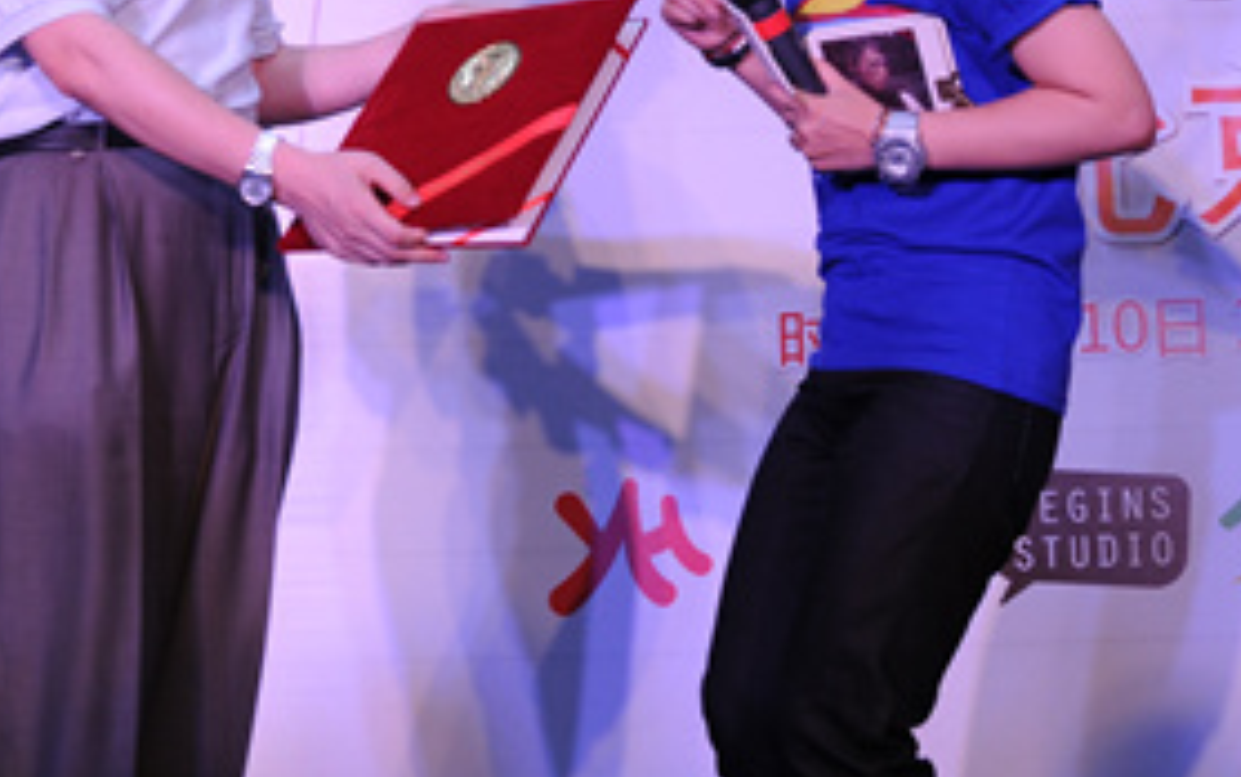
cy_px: -40
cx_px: 772
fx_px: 2673
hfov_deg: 26.1
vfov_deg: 16.1
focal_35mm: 79
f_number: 5
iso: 200
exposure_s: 1/100
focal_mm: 24
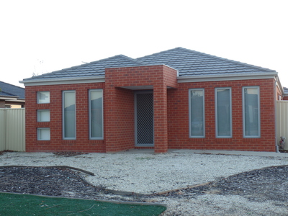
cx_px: 144
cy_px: 108
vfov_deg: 28.0
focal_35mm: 52
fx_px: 433
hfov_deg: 36.8
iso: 80
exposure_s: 1/45
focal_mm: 9.2
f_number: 3.4
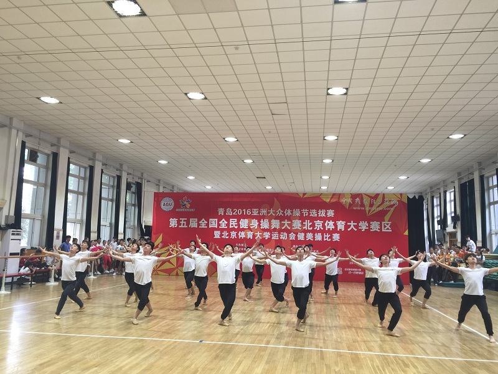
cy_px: 187
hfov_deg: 61.7
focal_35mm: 29
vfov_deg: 48.2
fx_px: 417
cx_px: 249
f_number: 2.2
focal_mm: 4.15
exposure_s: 1/15
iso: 32
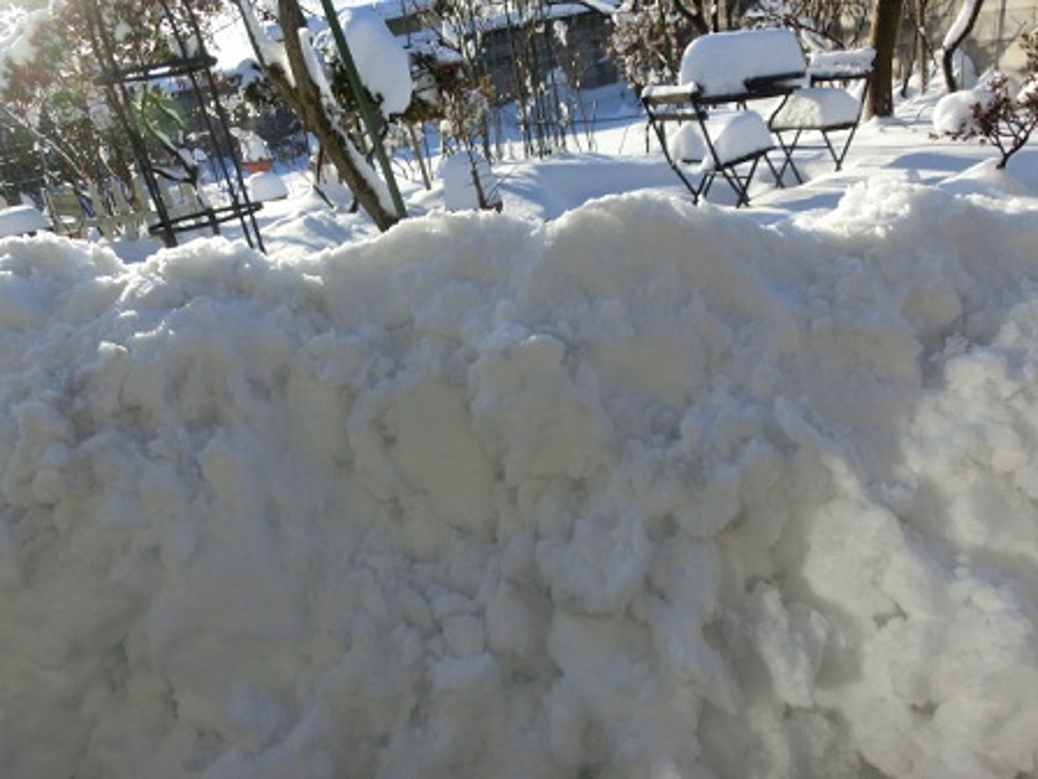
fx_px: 750
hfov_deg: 69.4
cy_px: 390
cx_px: 519
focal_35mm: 25
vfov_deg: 54.9
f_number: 8
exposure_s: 1/200
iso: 80
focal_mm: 4.4
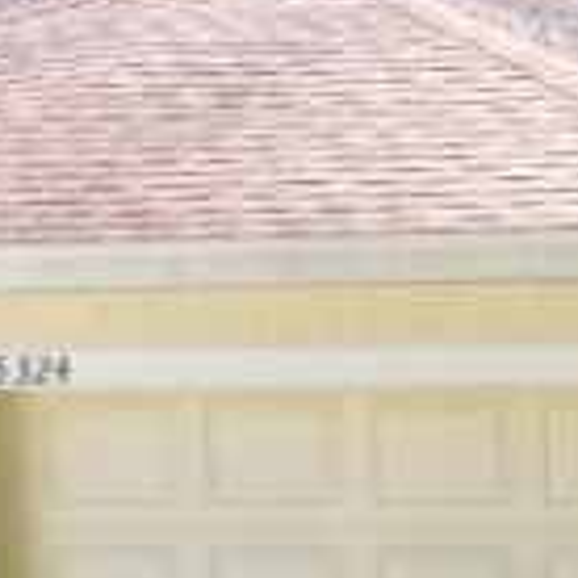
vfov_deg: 10.9
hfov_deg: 10.2
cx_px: 1181
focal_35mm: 157
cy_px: 679
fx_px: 2966
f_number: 1.7
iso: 100
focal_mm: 6.72
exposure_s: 1/725
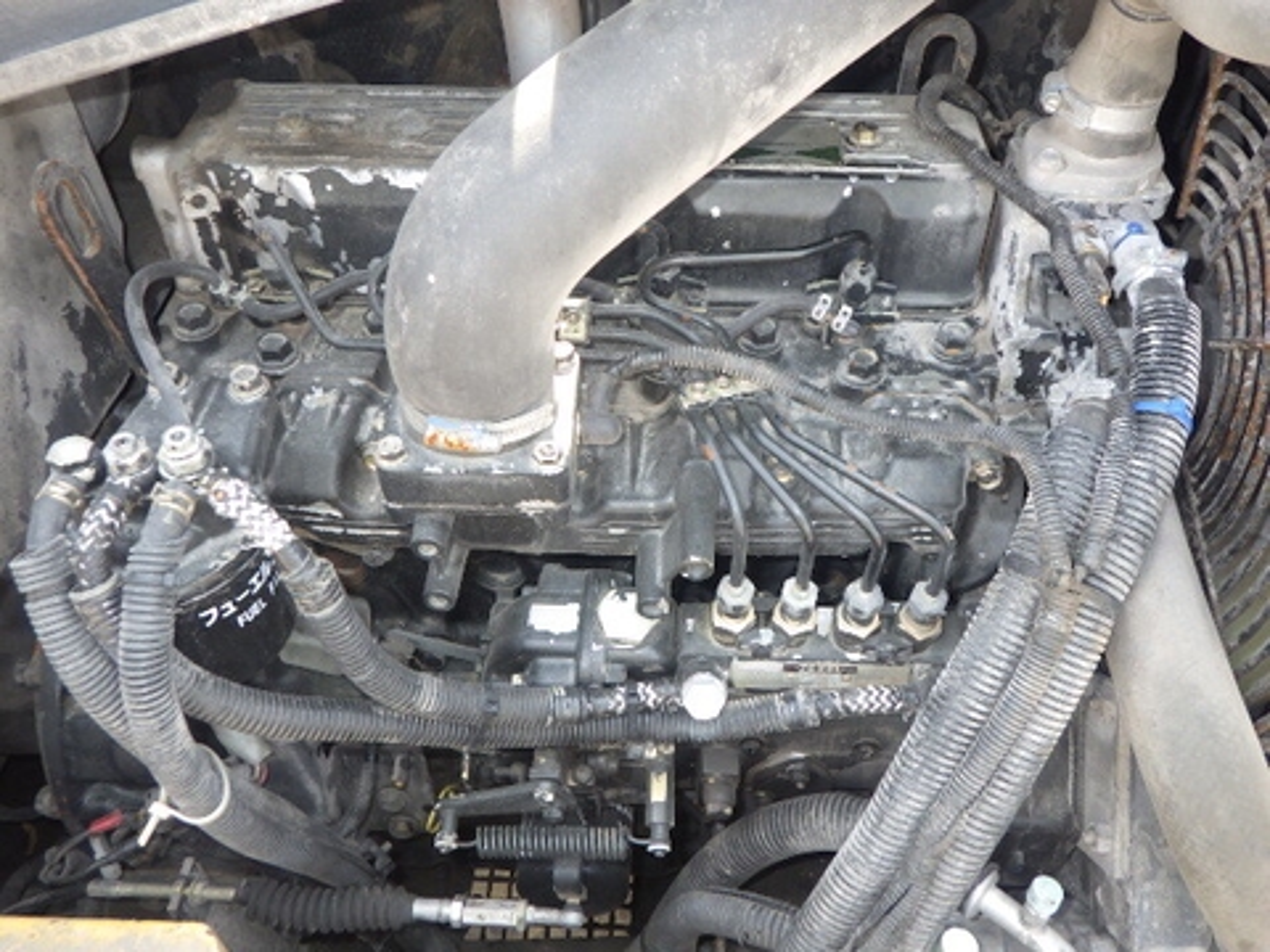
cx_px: 635
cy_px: 476
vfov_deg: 49.7
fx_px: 1027
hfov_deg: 63.4
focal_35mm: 28
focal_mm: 5
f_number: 3.5
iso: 125
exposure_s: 1/80
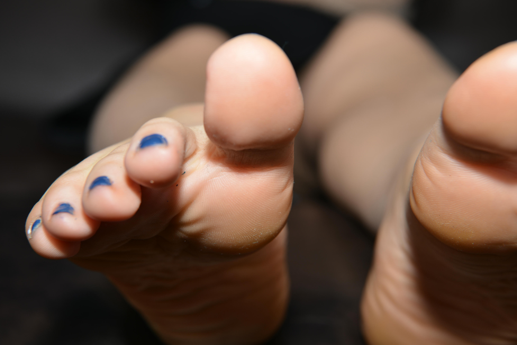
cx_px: 258
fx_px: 1006
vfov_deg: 19.5
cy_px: 172
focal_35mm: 70
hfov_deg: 28.8
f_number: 8
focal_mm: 70
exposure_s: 1/125
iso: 100
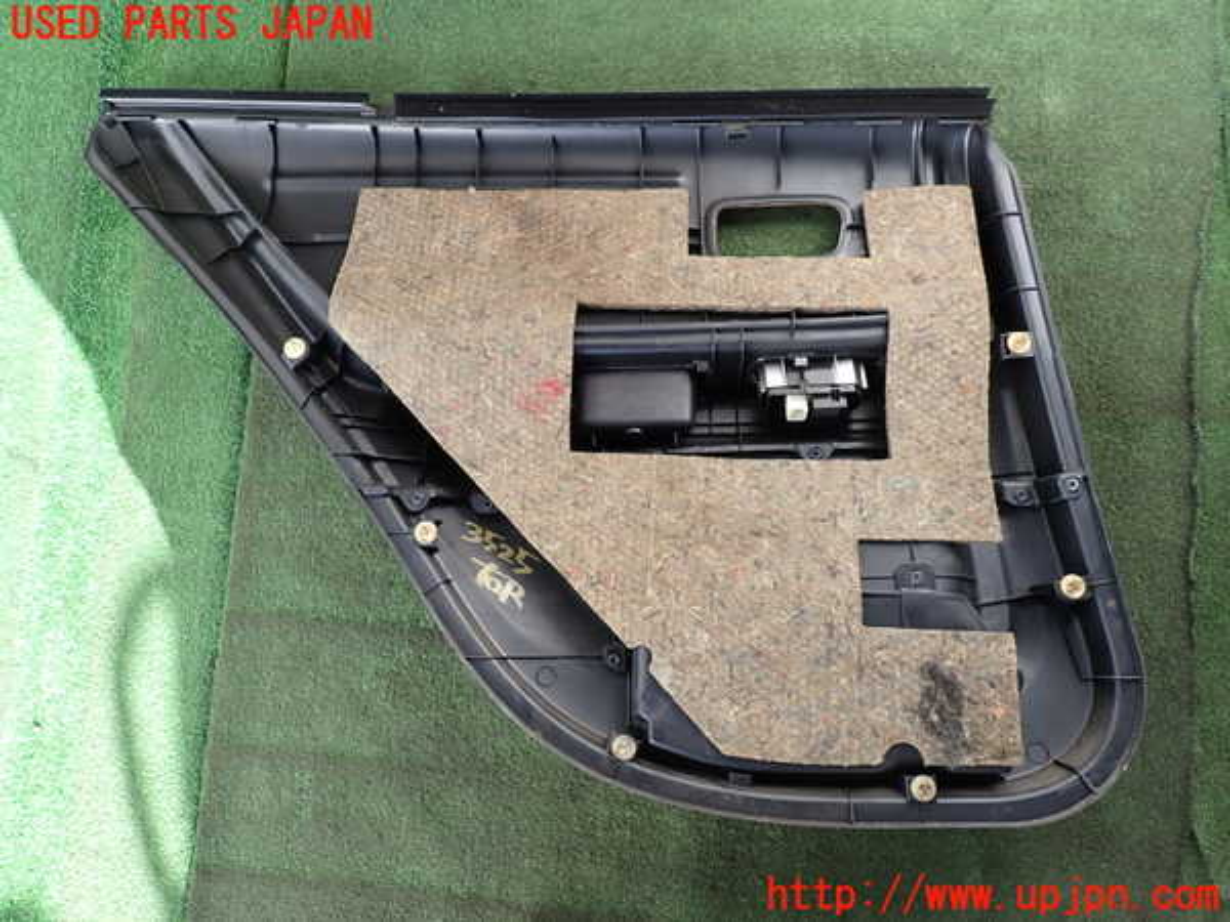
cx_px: 615
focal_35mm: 25
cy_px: 461
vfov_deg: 54.9
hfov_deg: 69.4
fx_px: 888
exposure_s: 1/125
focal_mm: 4.5
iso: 100
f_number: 2.8
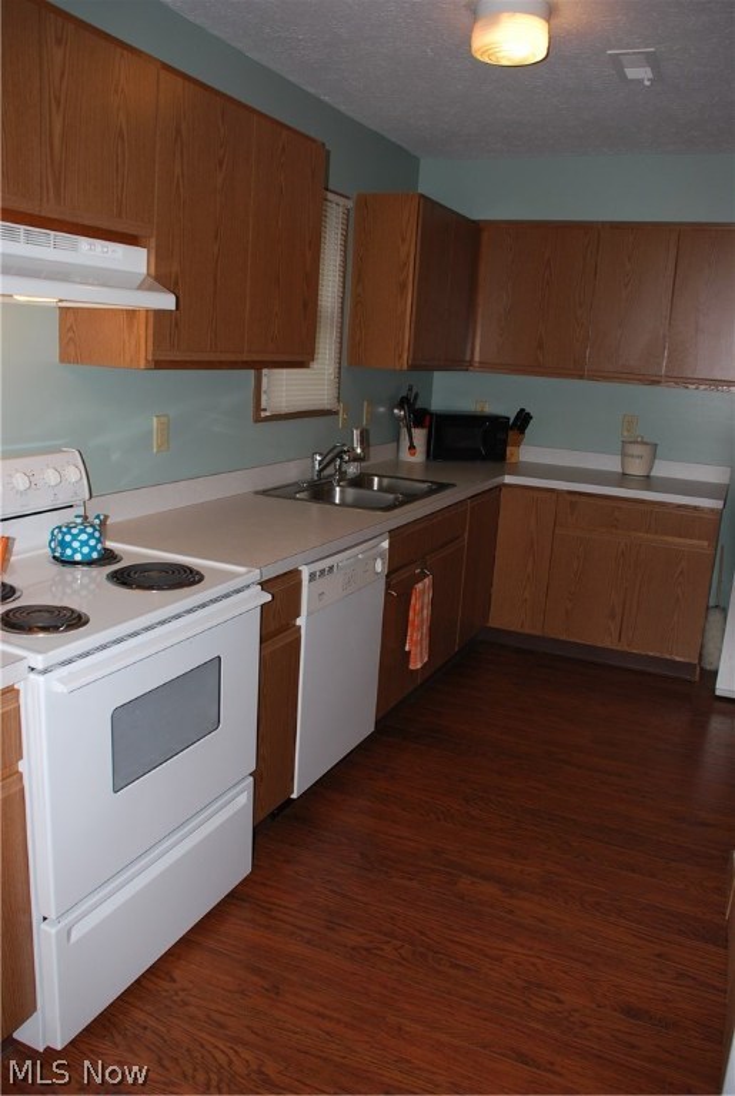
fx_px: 915
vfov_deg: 61.8
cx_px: 368
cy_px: 548
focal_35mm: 30
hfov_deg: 43.8
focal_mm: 20
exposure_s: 1/60
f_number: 3.8
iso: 200
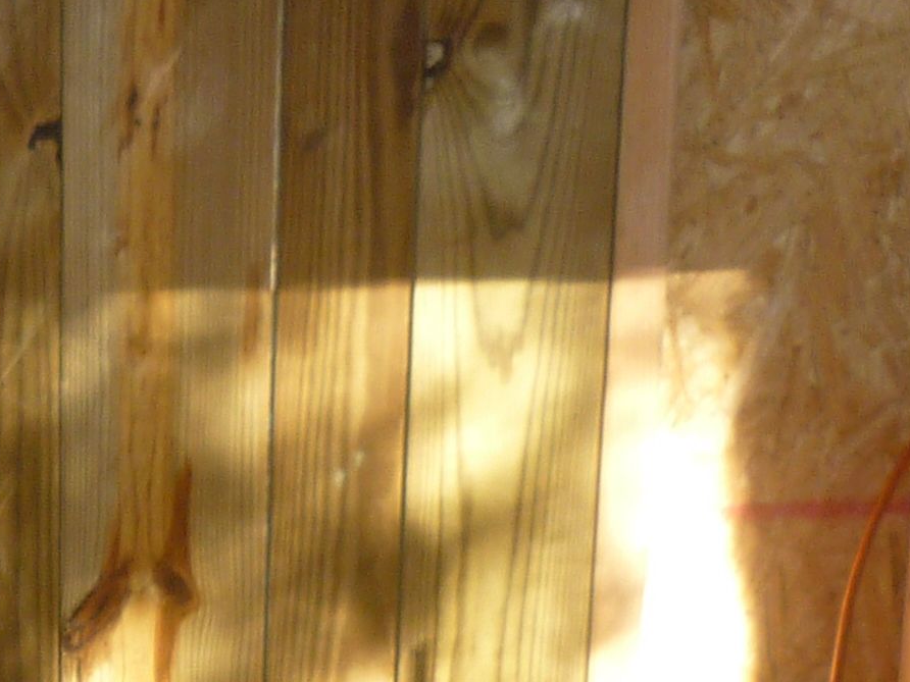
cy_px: 1099
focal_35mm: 135
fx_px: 3549
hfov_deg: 14.2
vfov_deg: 10.5
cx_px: -163
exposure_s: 1/30
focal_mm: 5.5
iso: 100
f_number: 2.8
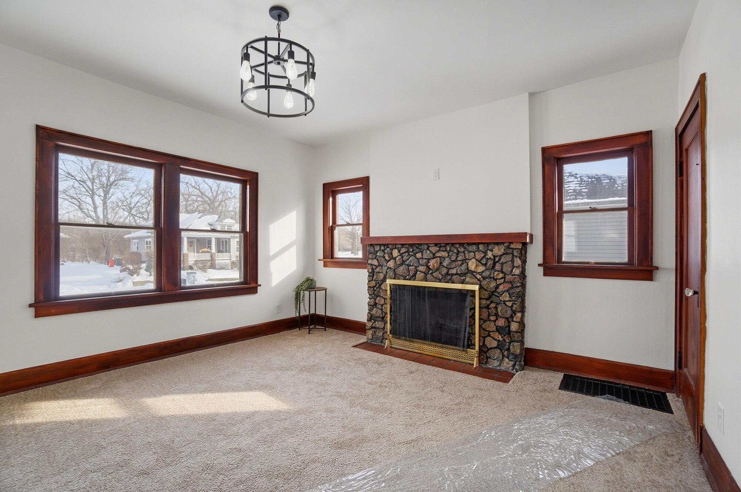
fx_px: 308
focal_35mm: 15
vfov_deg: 77.2
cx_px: 370
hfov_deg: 100.5
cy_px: 246
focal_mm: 10
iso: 100
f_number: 4
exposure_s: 1/2000
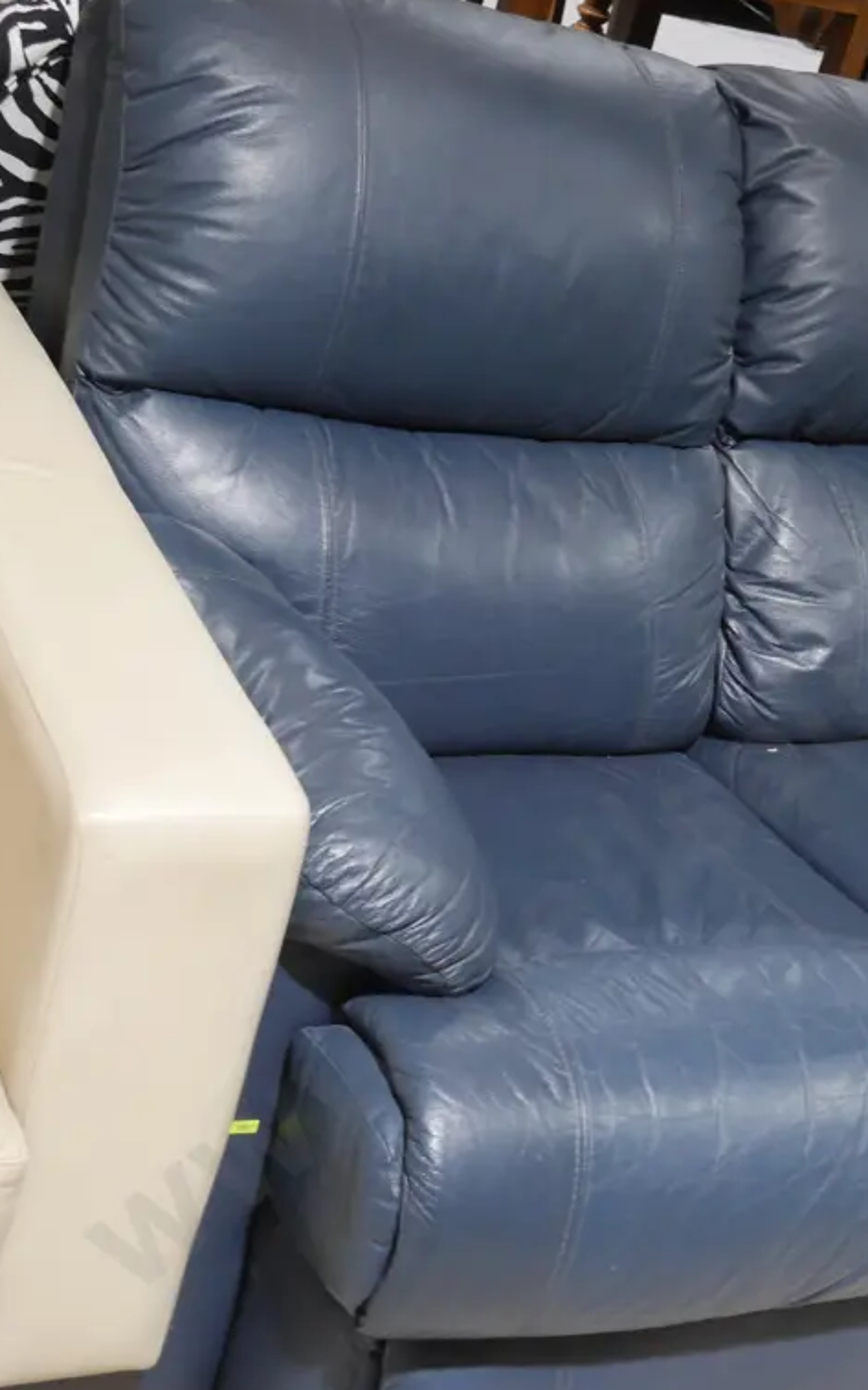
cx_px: 853
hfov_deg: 19.2
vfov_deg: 31.1
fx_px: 2499
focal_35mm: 66
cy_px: 702
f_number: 5.1
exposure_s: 1/60
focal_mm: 23
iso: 1250
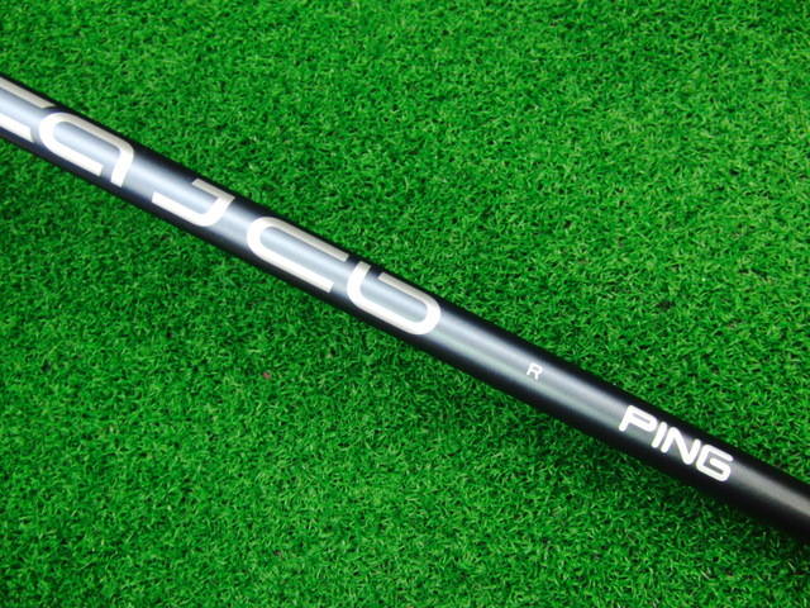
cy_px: 304
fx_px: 866
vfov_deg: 38.7
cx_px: 405
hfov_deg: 50.1
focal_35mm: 37
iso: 400
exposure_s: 1/30
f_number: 3.6
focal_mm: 6.42
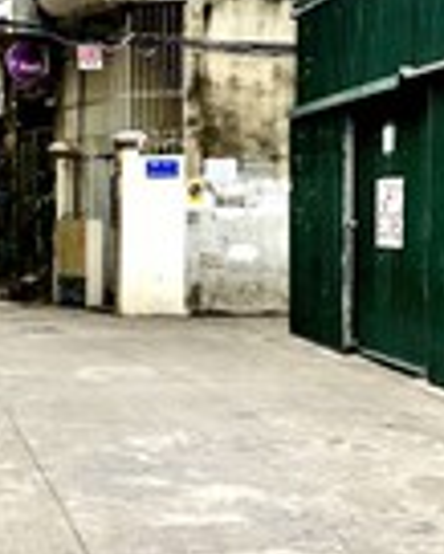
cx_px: -4
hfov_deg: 21.4
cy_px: 228
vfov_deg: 27.5
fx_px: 1132
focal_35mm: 69
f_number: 1.78
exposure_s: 1/650
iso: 80
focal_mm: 6.86
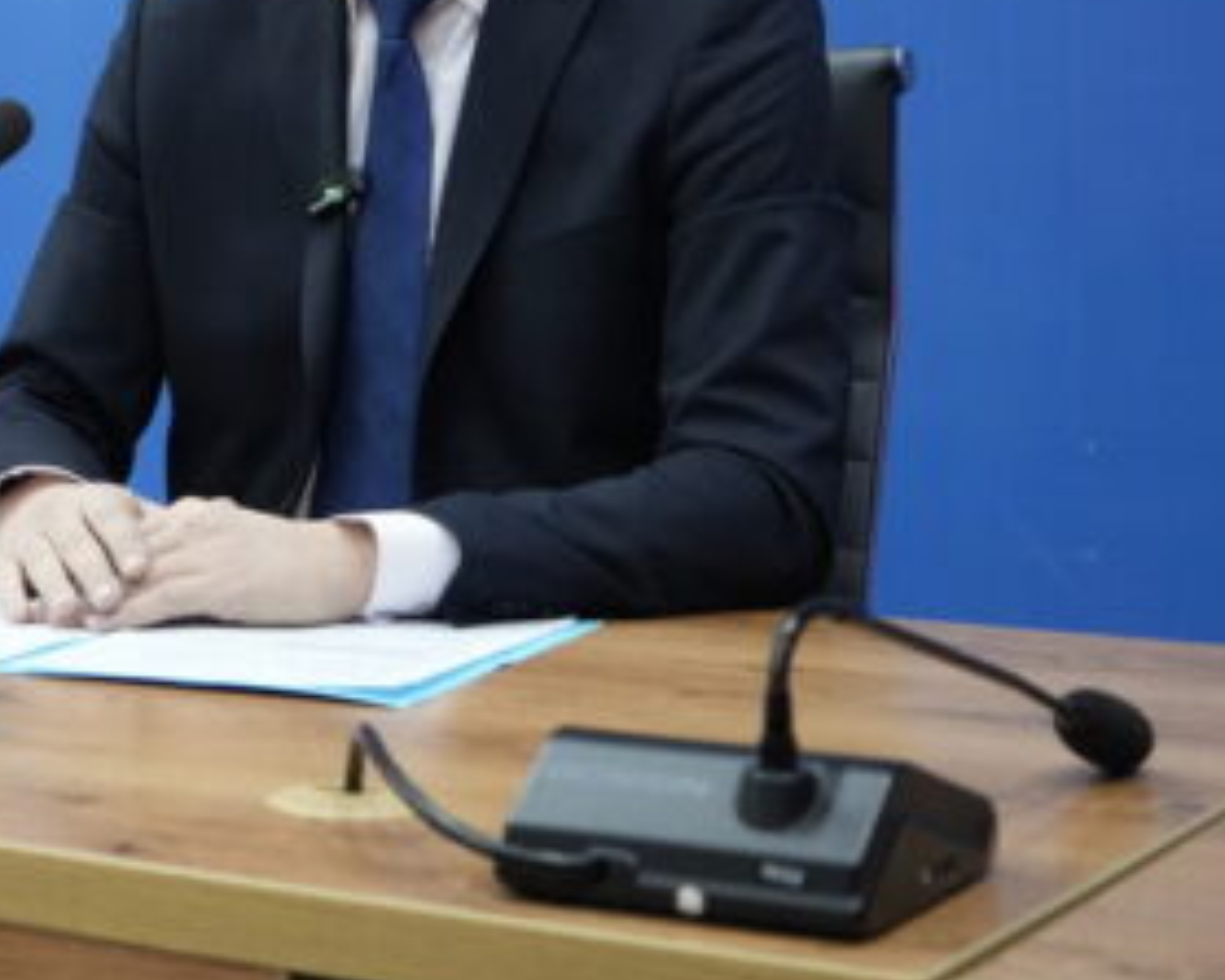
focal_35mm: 96
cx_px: -215
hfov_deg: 18.9
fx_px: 3479
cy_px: -22
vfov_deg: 15.7
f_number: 4
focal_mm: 38
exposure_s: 1/100
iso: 5000
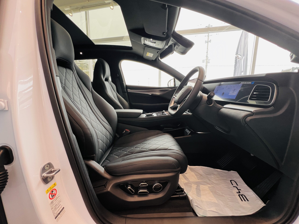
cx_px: 150
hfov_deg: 106.2
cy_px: 112
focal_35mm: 13
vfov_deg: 89.9
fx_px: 112
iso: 80
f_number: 1.8
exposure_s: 1/99
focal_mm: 1.57
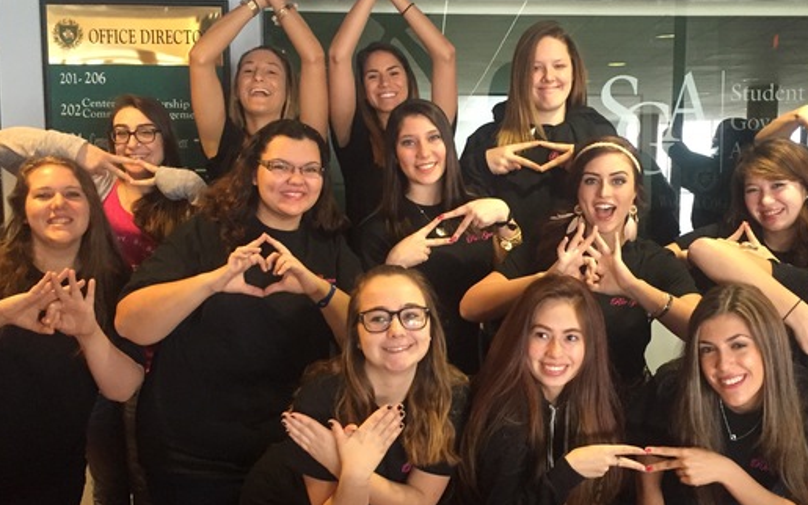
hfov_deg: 46.1
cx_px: 455
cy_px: 257
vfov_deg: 29.9
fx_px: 947
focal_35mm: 43
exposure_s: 1/30
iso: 250
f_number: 2.2
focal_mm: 4.15
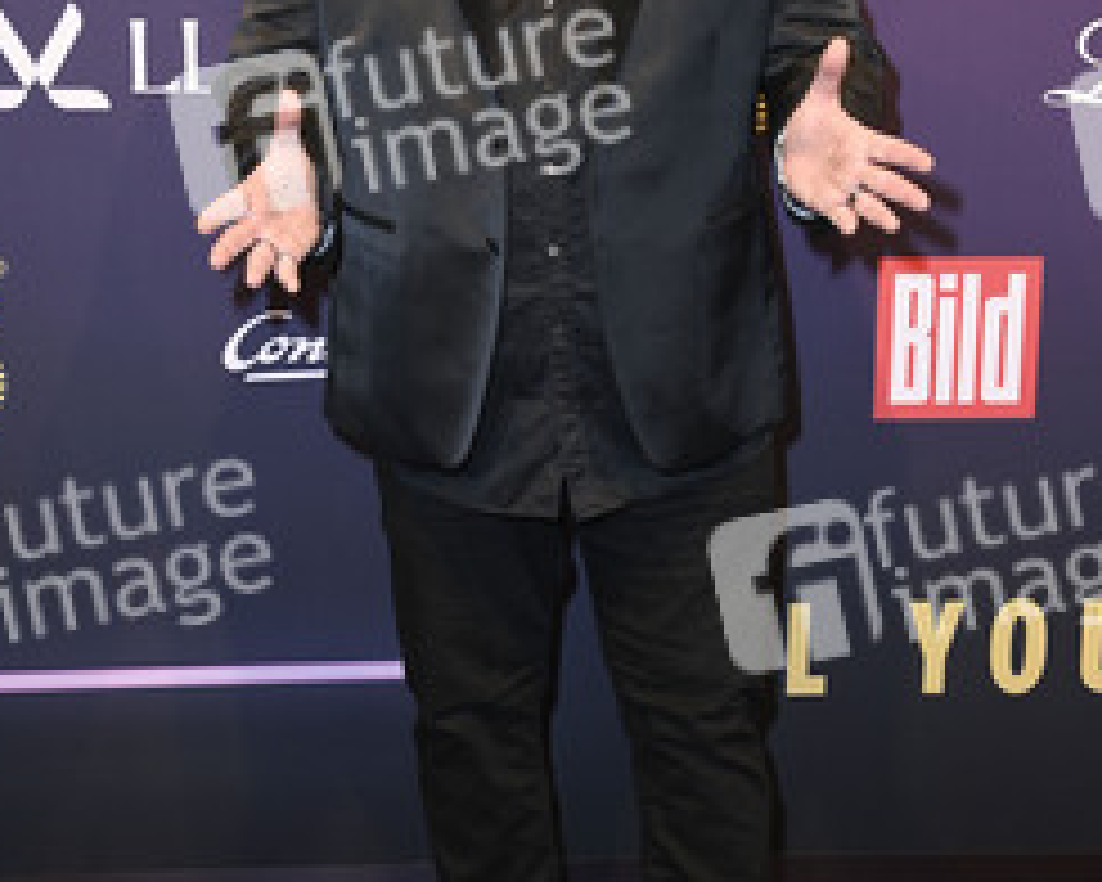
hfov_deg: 27.5
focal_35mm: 69
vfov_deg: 22.1
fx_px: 2250
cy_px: 342
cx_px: 531
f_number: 6.3
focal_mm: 45
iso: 500
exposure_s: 1/250
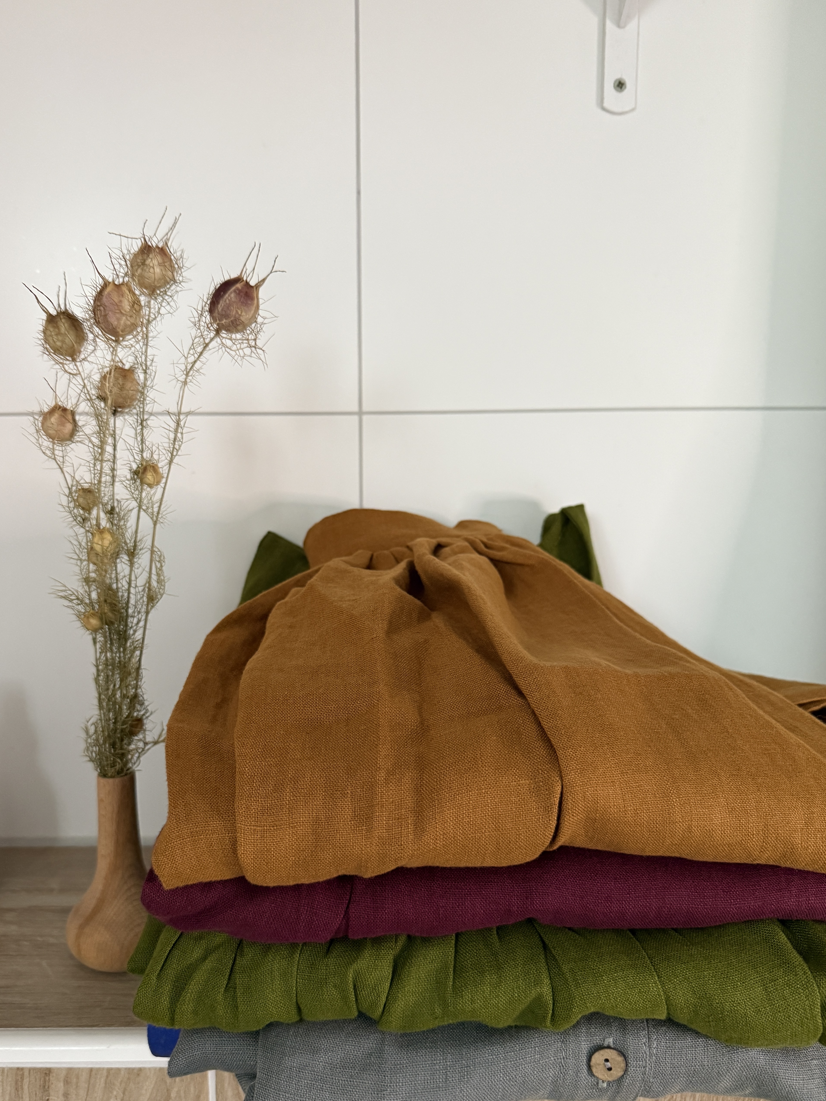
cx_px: 367
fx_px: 859
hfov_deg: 51.3
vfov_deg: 65.2
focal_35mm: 27
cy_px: 595
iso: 500
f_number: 1.78
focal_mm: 6.76
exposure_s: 1/60
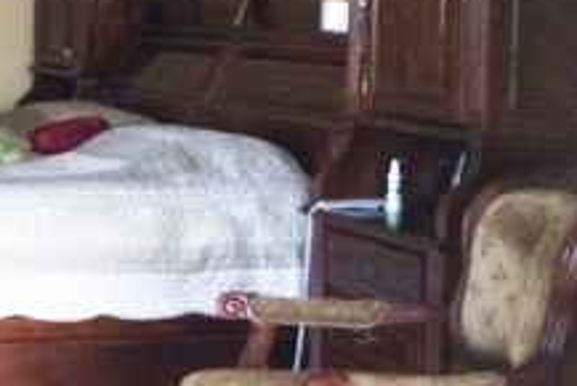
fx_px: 1427
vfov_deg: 15.3
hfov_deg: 20.8
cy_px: 109
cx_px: -178
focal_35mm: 89
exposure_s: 1/17
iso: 320
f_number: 2.2
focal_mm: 4.15
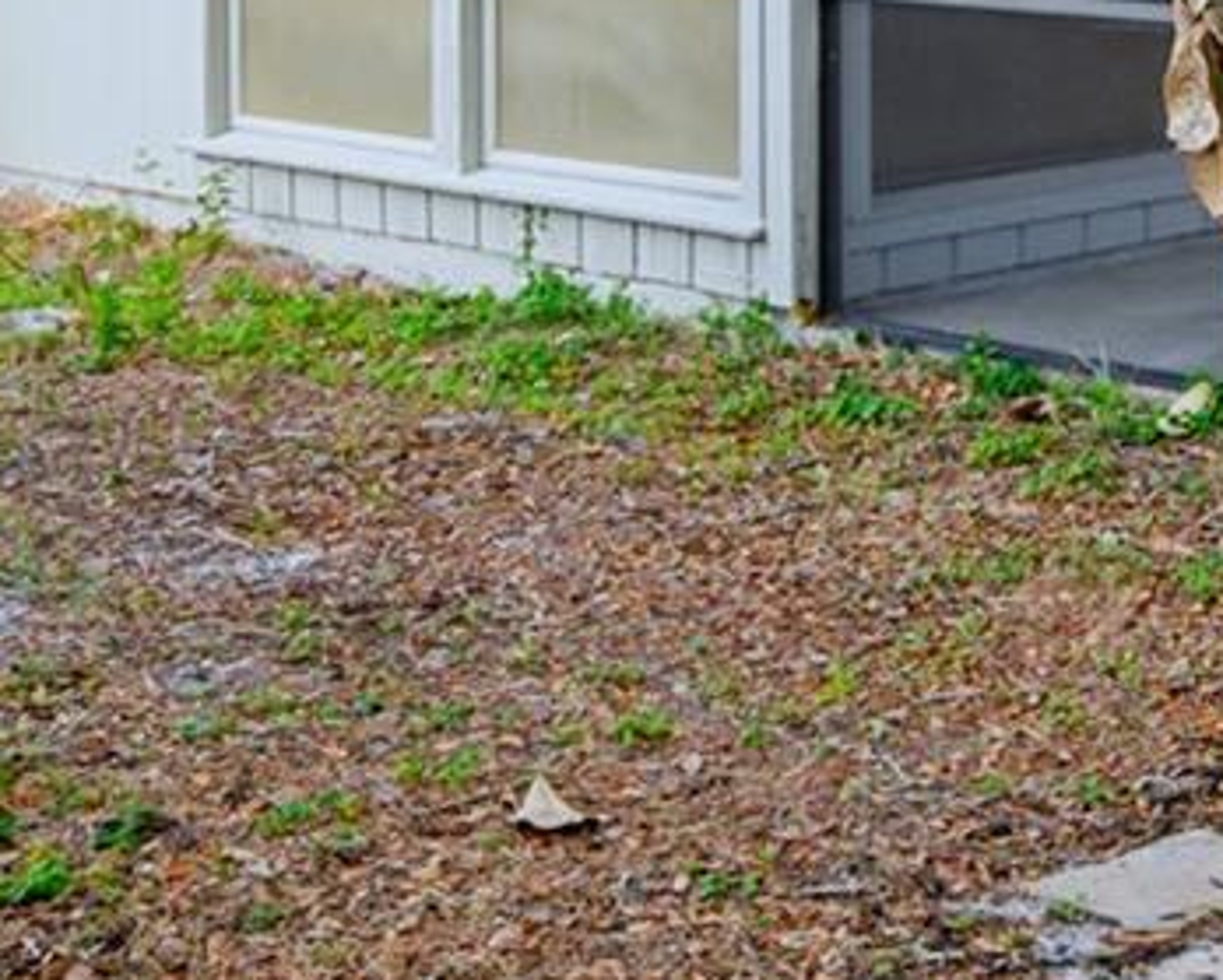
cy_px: -190
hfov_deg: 22.8
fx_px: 2578
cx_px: 1715
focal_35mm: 71
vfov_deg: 20.2
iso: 125
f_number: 8
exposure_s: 1/60
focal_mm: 11
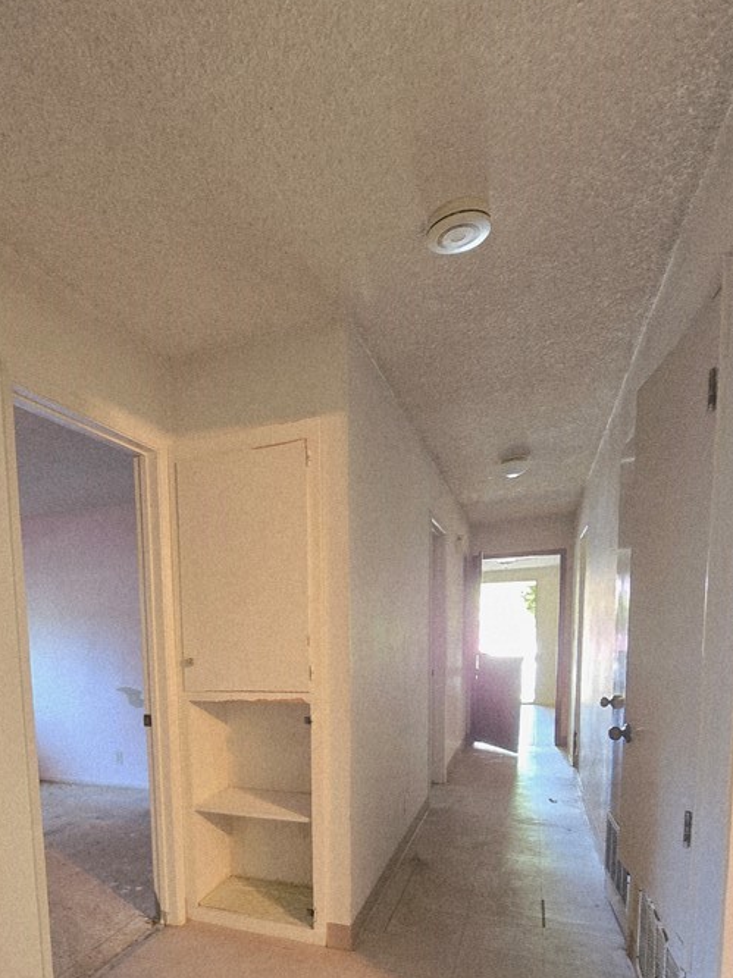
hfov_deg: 62.9
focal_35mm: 20
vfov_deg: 76.9
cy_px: 709
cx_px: 203
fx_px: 565
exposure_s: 1/40
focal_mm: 2.2
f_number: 2.2
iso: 1250
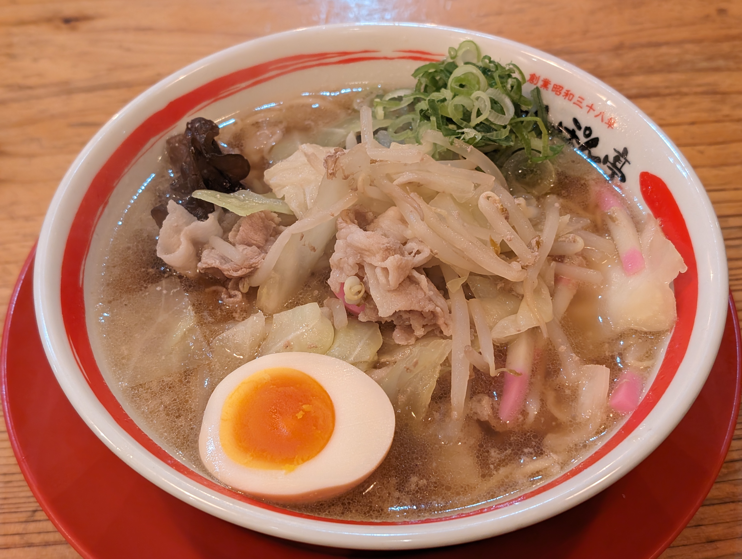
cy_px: 280
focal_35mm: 49
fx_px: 1052
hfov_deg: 38.9
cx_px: 371
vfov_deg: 29.7
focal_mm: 6.9
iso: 92
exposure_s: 1/40
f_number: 1.68
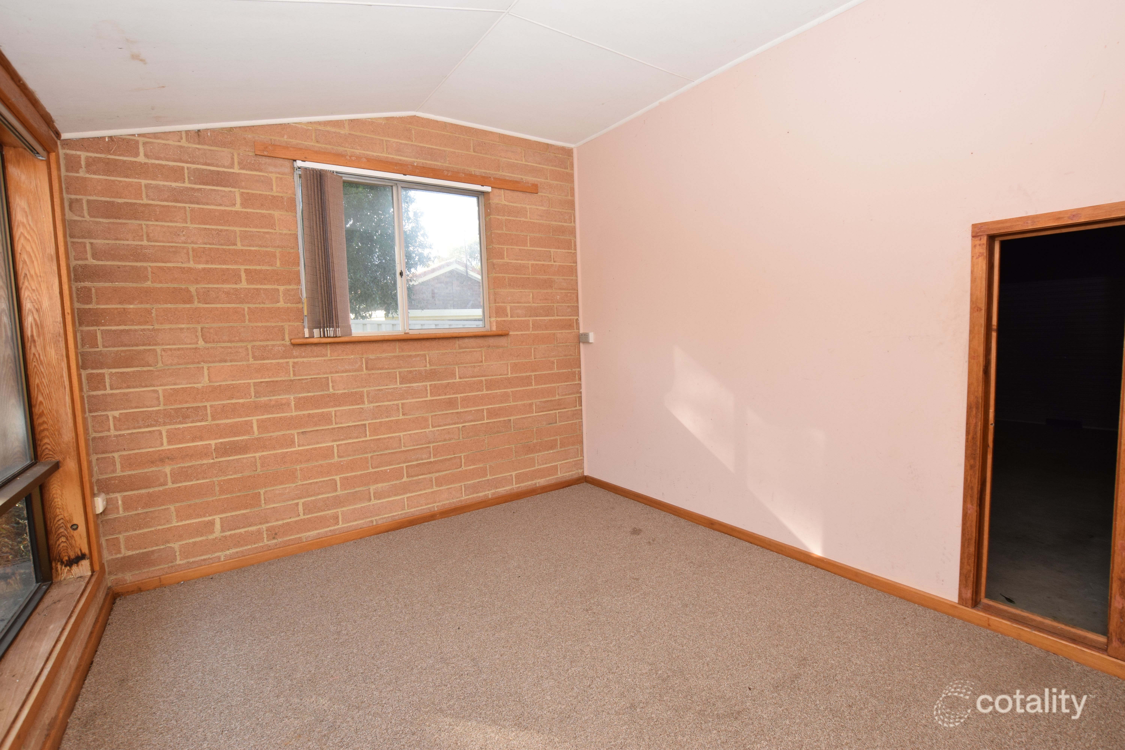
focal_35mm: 15
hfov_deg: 100.4
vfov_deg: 77.3
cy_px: 375
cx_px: 562
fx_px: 469
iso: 450
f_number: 5.6
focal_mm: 10
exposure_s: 1/125
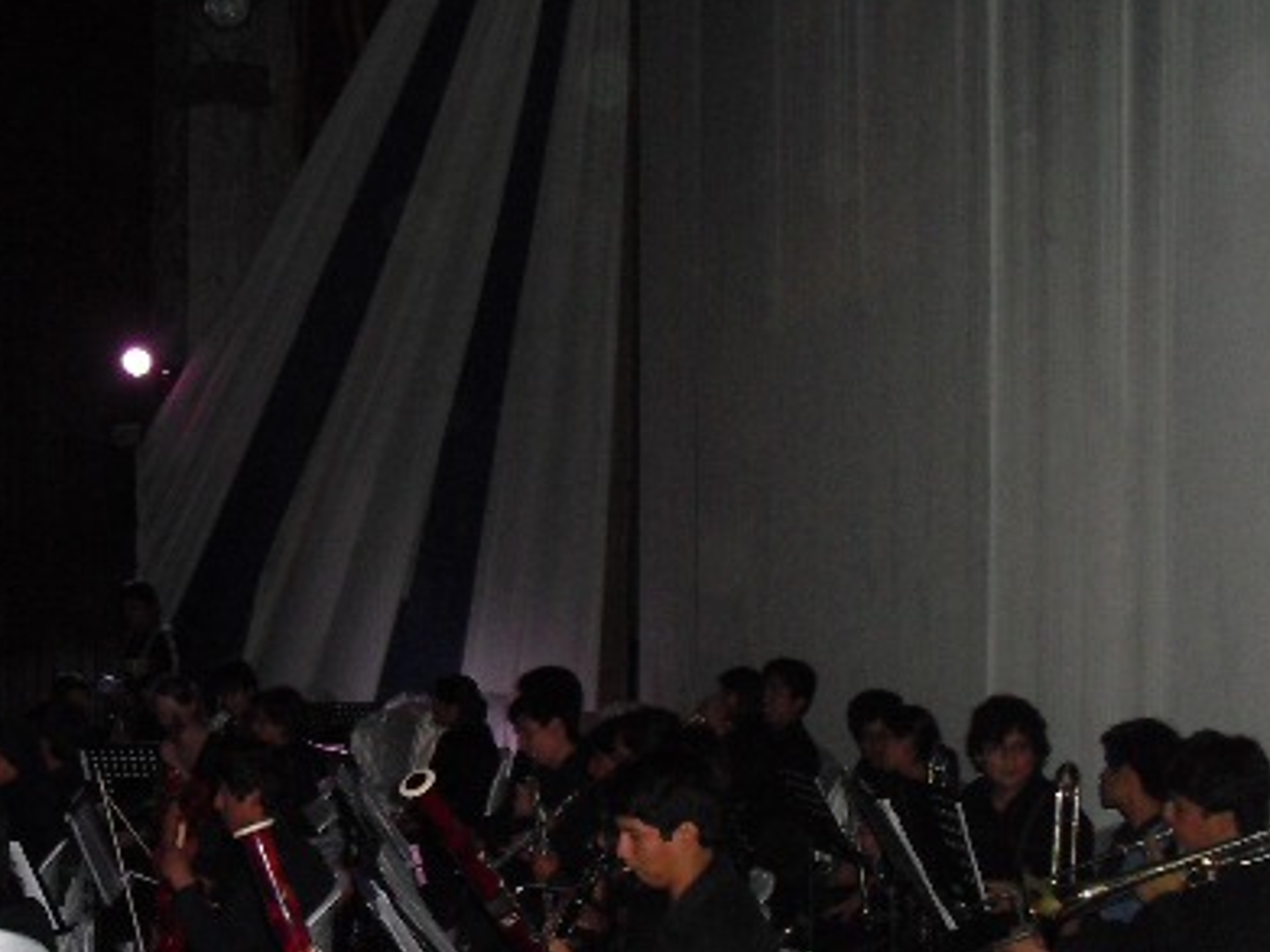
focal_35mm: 59
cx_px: 315
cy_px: 692
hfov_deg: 32.1
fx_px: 2164
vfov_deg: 24.6
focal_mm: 6.3
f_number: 3.1
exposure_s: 1/60
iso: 400
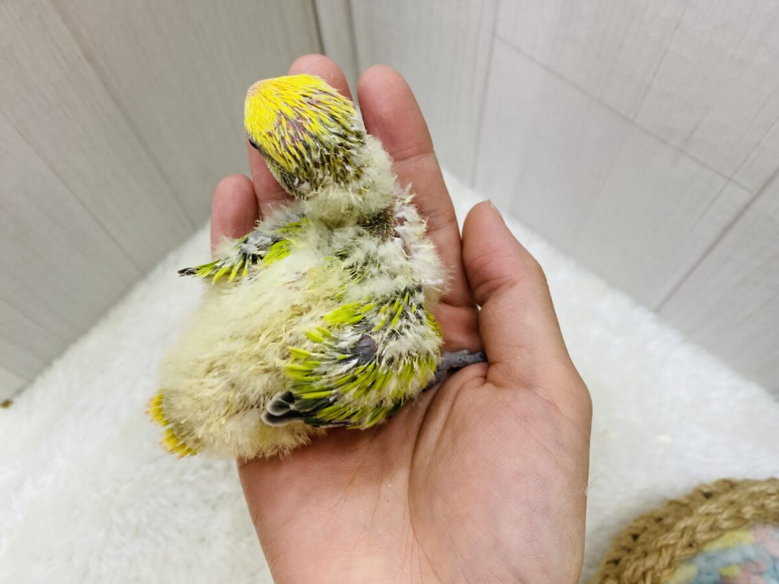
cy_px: 292
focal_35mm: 25
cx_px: 390
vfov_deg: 54.9
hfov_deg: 69.4
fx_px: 563
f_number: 1.8
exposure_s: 1/100
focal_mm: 4.25
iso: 125
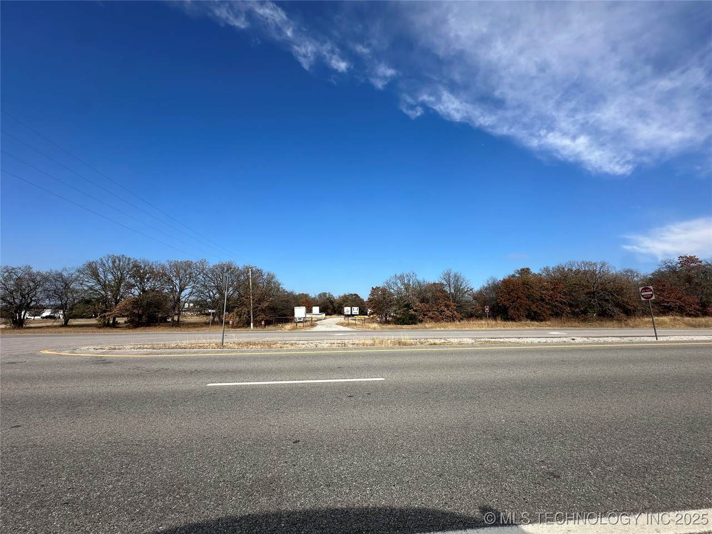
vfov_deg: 85.7
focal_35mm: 14
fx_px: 288
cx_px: 356
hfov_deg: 102.1
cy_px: 267
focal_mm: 2.22
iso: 50
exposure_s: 1/2092
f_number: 2.2
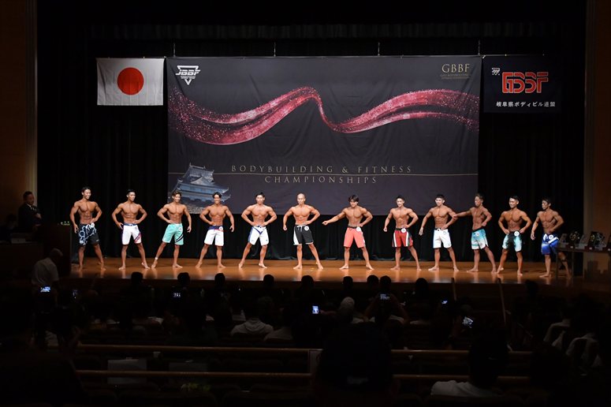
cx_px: 306
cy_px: 204
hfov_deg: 33.4
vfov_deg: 22.6
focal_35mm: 60
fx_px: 1018
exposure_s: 1/400
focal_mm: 40
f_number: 5.6
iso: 5000
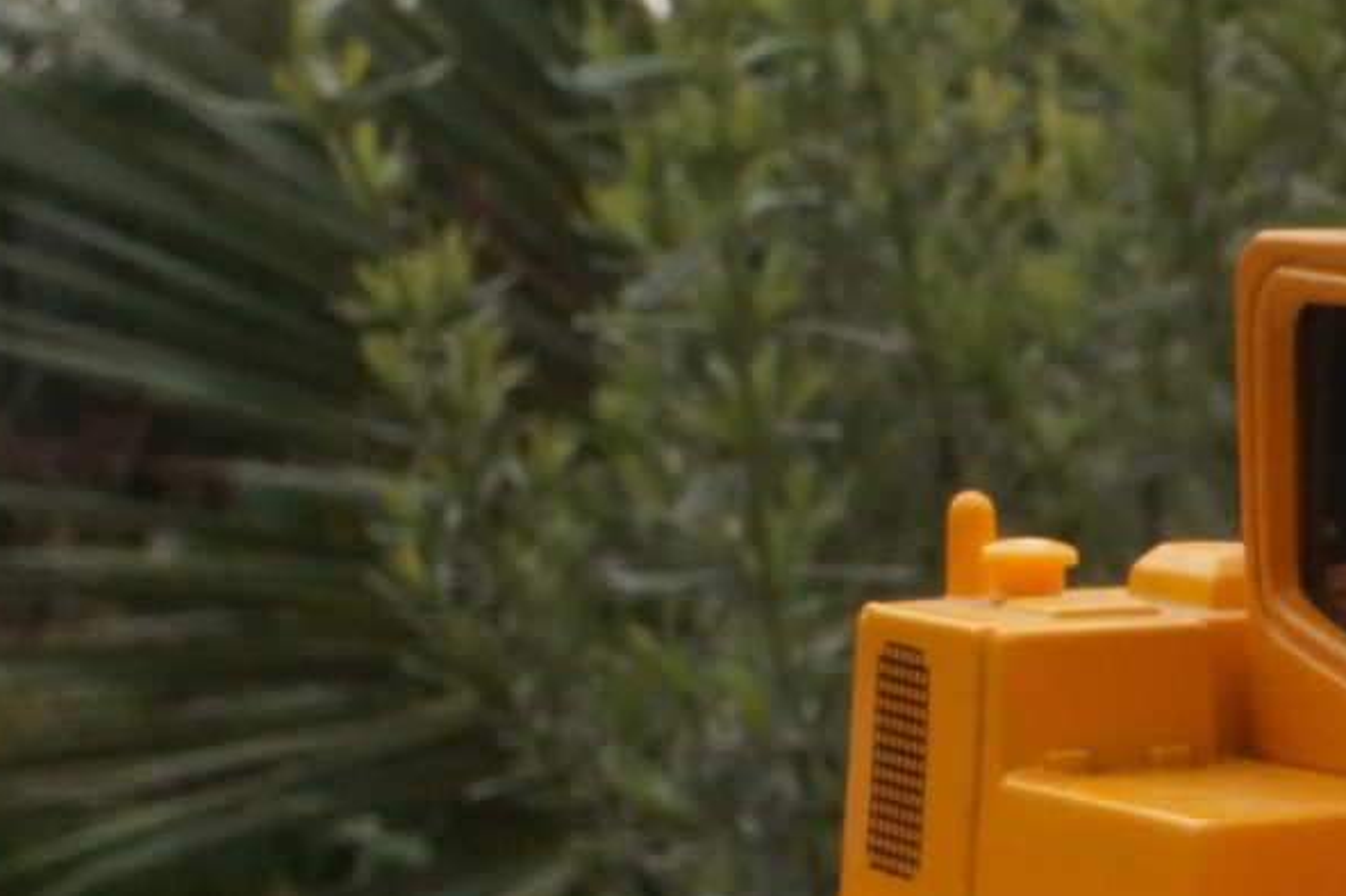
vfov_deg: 9.6
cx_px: 2171
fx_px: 5306
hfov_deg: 13.4
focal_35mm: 142
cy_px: 877
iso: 1250
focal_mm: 28
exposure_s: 1/60
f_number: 25
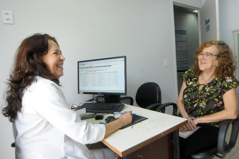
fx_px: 139
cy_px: 80
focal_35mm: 21
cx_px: 120
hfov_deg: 81.3
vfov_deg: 59.4
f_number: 5
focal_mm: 14
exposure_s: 1/60
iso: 800
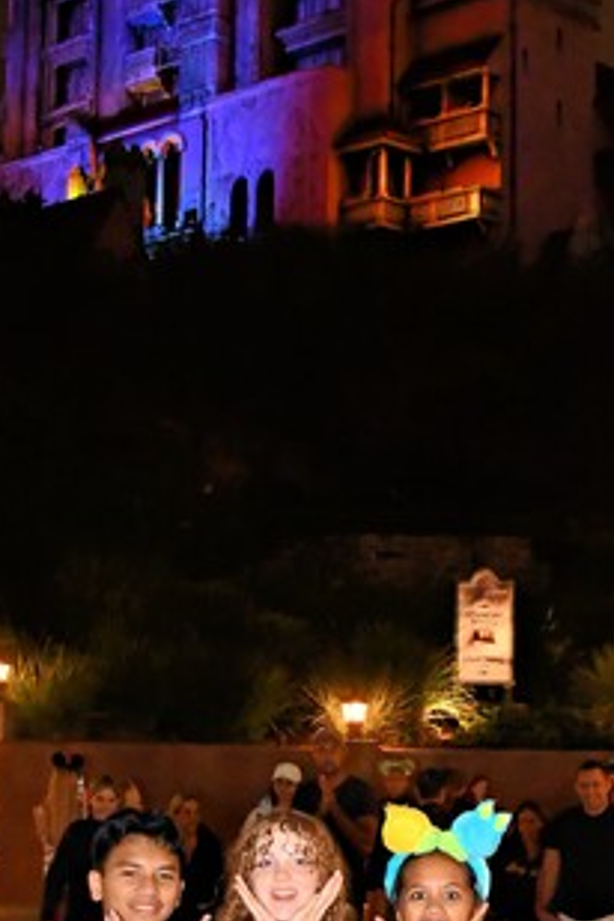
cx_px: 292
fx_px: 1970
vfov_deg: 26.2
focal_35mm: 77
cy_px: 608
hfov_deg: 17.7
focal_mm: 21
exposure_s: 1/30
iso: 6400
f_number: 5.6
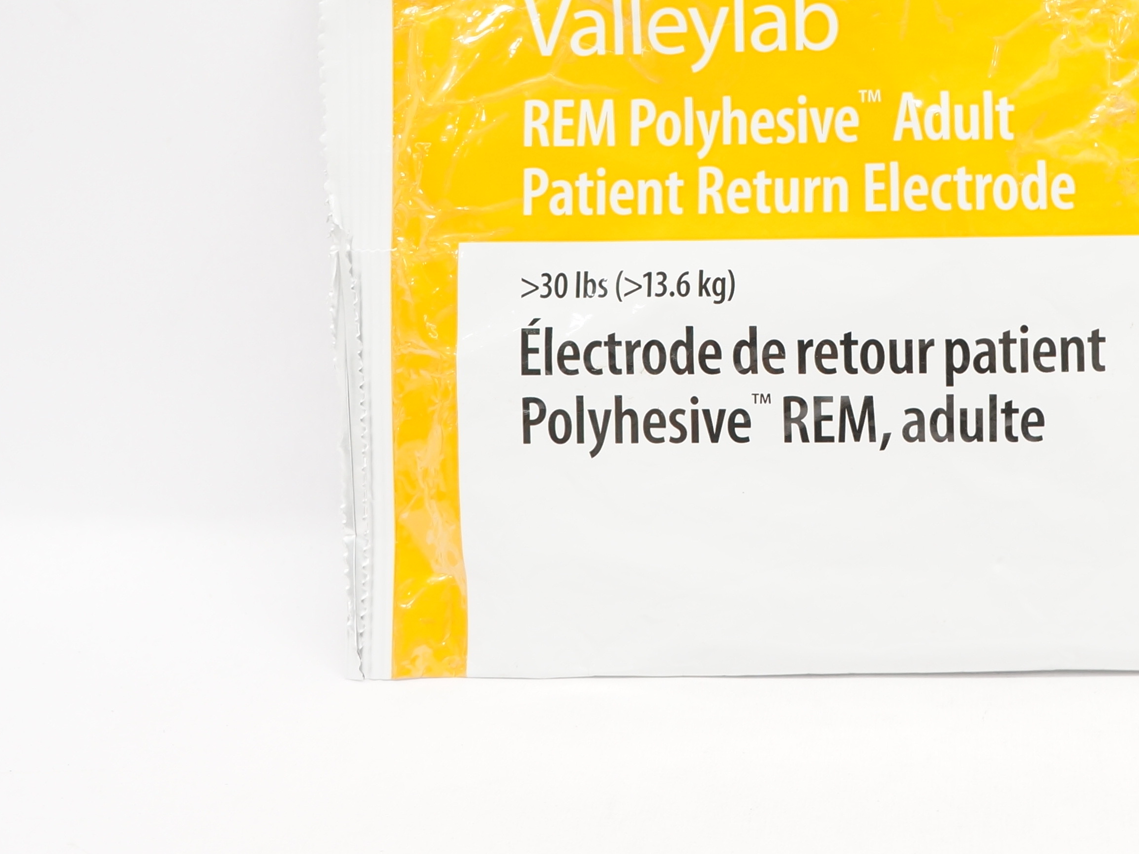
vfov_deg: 26.2
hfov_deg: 33.9
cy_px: 219
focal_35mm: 55
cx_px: 910
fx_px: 1810
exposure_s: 1/50
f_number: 5.6
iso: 400
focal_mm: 18
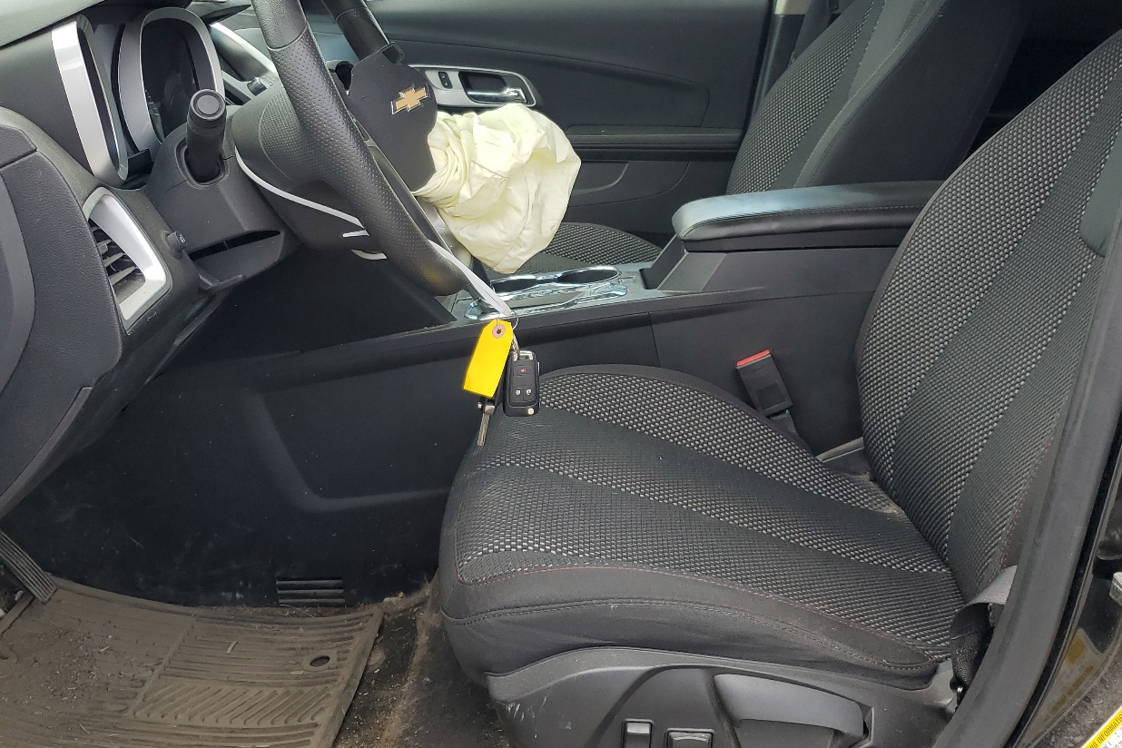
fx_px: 1091
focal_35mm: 35
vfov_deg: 37.7
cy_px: 309
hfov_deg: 54.4
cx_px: 561
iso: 50
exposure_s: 1/435
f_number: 1.5
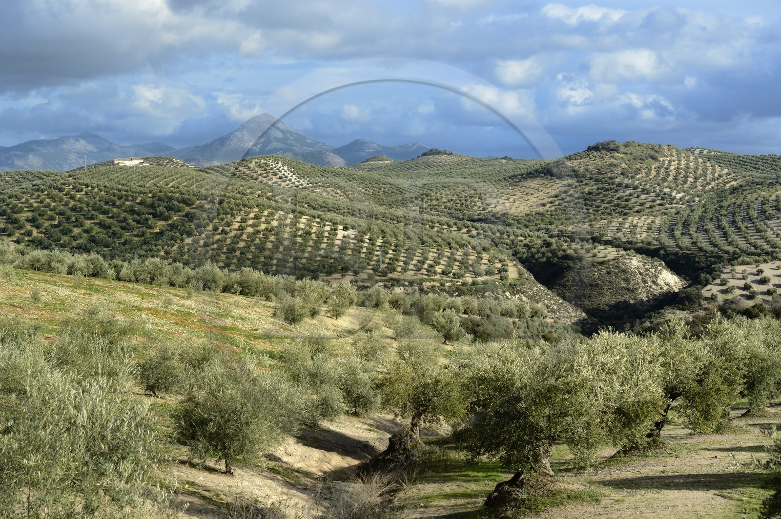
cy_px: 260
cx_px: 390
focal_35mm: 70
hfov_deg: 28.9
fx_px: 1517
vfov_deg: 19.4
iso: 200
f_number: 7.1
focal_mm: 70
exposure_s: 1/500
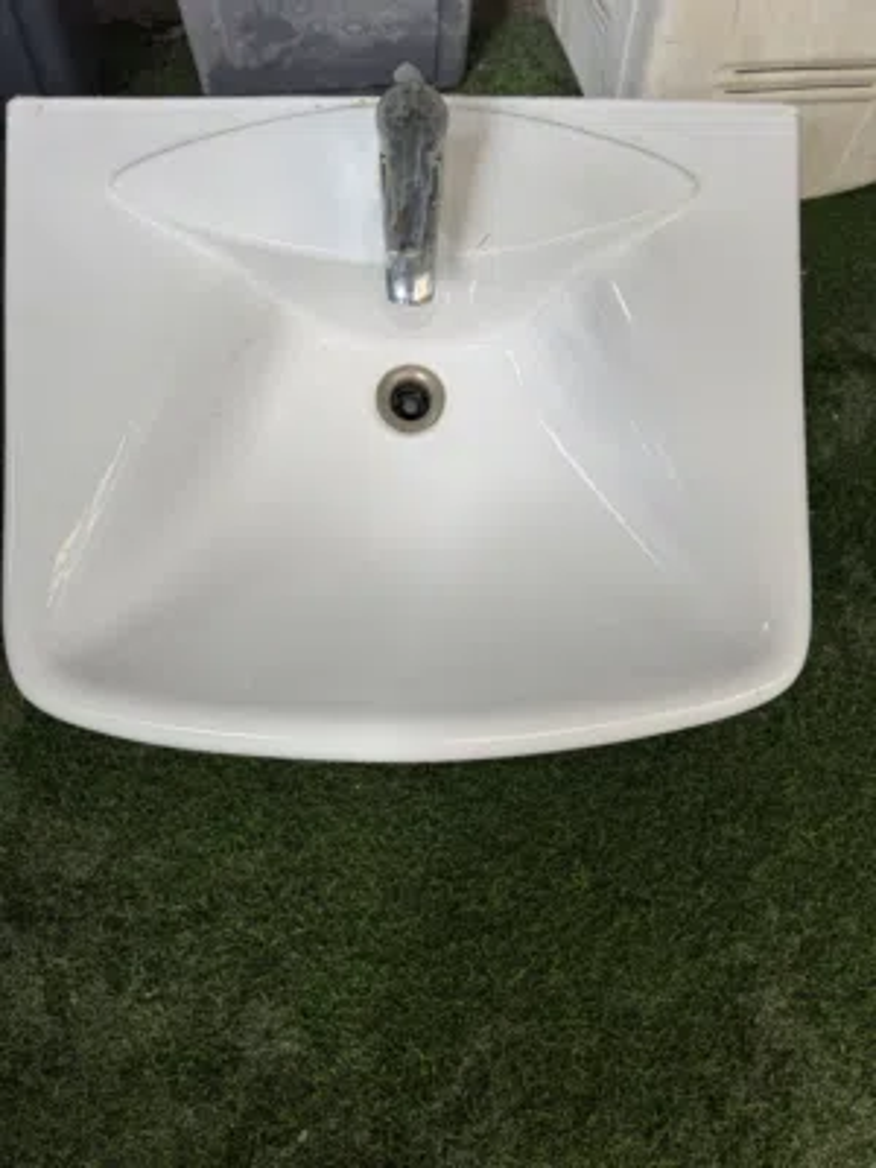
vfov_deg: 71.6
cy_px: 584
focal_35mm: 24
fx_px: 810
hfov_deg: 56.8
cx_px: 438
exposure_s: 1/278
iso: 80
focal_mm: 6.76
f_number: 1.78
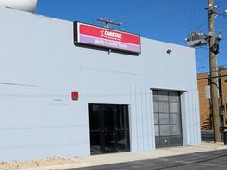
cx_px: 26
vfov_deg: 29.7
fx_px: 321
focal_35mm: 49
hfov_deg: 36.6
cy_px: 96
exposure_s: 1/3195
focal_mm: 4.53
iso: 34
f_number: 1.7
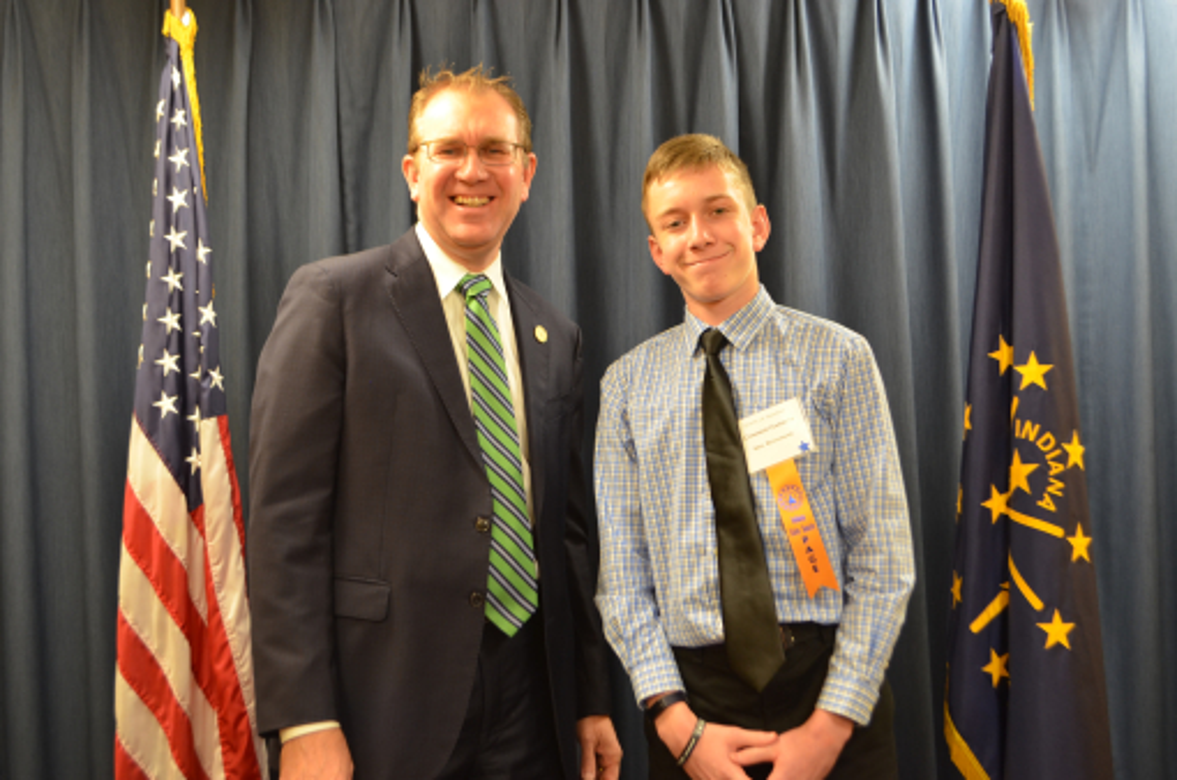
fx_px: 1371
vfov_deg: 31.8
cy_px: 390
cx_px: 588
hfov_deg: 46.5
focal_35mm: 42
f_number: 4.5
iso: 560
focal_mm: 28
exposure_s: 1/15
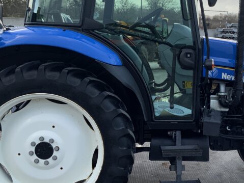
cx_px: 196
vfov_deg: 23.6
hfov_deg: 30.4
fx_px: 437
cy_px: 72
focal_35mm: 62
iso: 16
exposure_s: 1/162
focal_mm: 3
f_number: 1.8
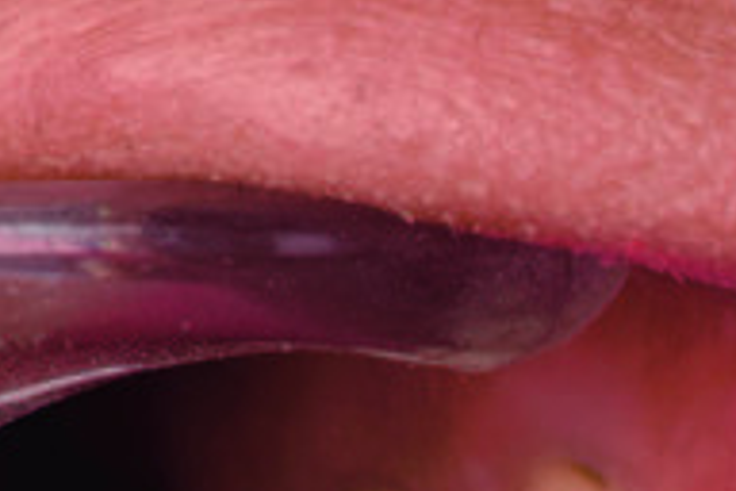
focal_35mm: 742
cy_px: 1091
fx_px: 15176
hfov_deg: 2.8
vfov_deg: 1.8
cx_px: 1662
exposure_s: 1/160
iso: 100
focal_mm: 105
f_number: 32
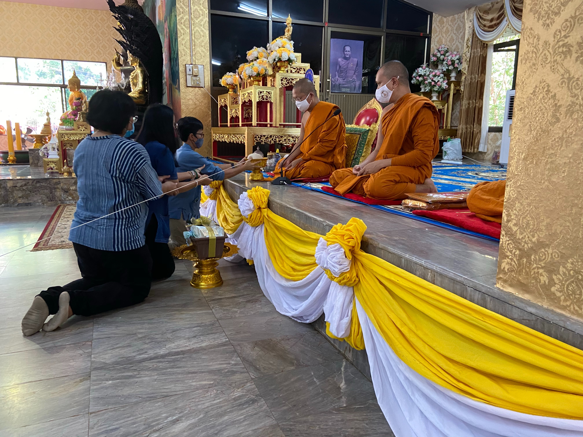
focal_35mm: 26
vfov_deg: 53.1
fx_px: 438
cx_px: 292
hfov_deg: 67.3
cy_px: 218
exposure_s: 1/50
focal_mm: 4.25
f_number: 1.8
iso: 320
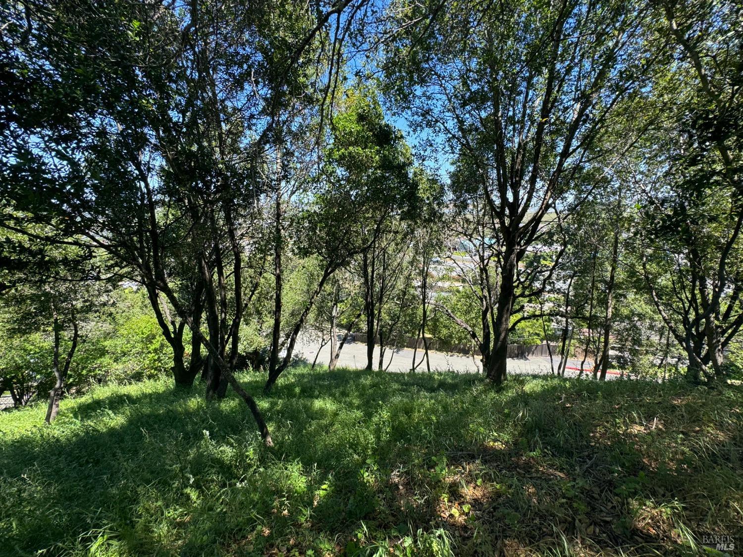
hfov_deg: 102.1
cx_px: 372
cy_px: 278
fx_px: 300
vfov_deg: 85.7
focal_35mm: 14
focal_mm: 2.22
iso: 40
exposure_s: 1/364
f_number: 2.2
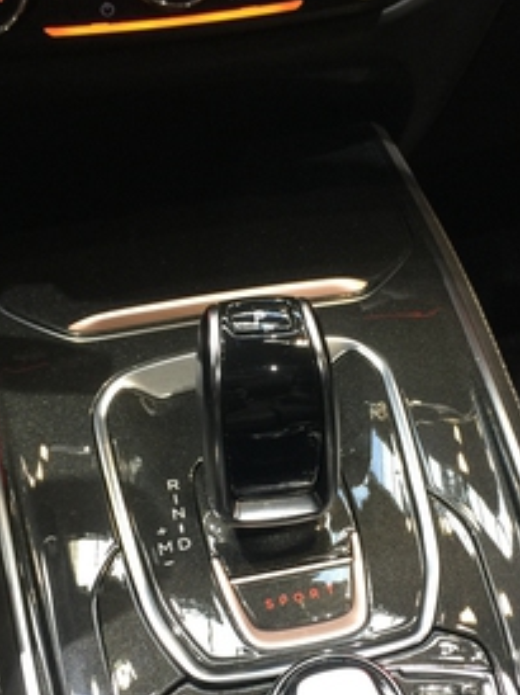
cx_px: 312
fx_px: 963
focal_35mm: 48
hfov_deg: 30.1
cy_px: 493
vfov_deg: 39.0
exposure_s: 1/17
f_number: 2.2
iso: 40
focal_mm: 4.15
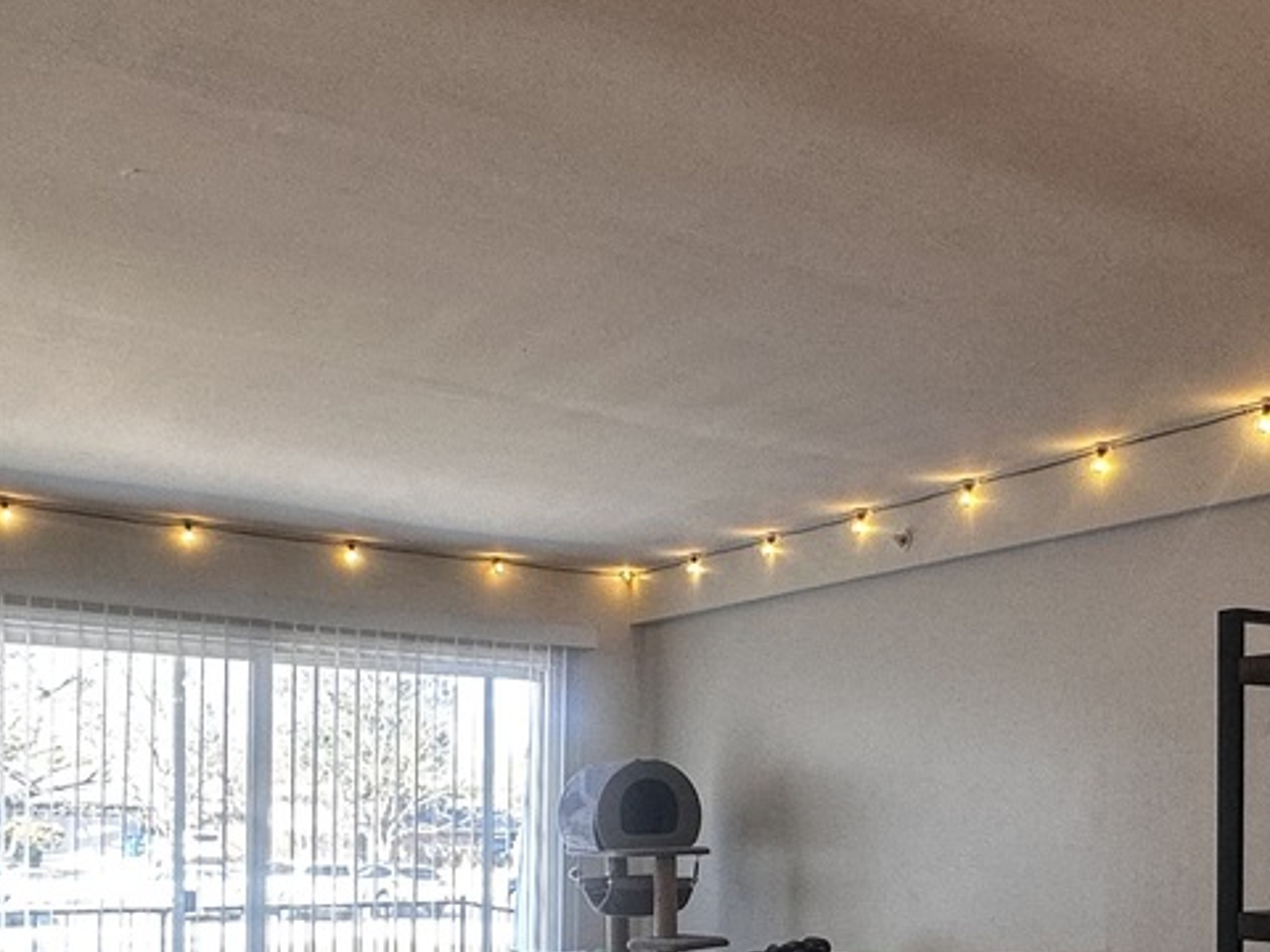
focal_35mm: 42
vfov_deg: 32.8
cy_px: 838
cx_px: 900
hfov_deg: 43.8
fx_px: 1541
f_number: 2.2
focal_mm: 2.22
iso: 125
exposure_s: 1/120
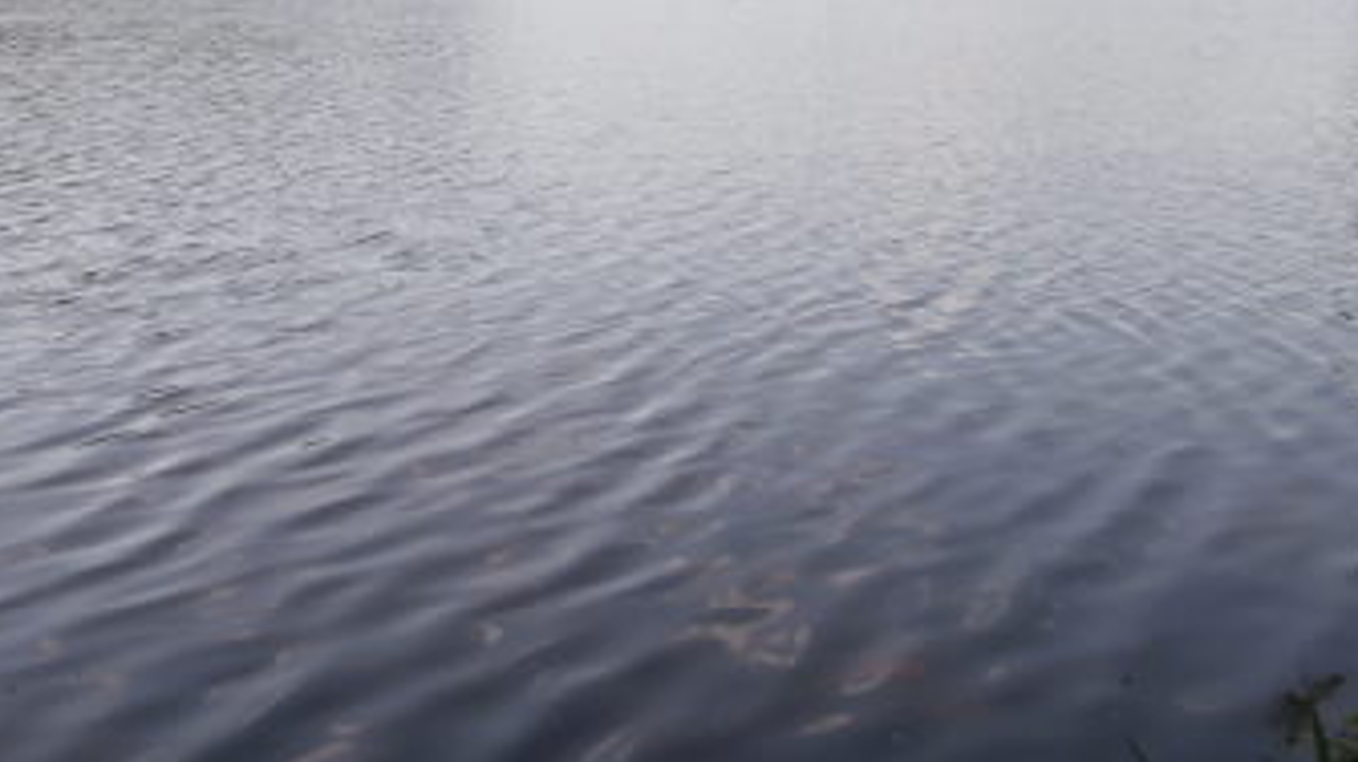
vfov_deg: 23.8
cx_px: 535
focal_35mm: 50
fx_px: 1799
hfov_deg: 41.1
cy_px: 251
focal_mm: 4.2
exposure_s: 1/125
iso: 100
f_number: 7.9
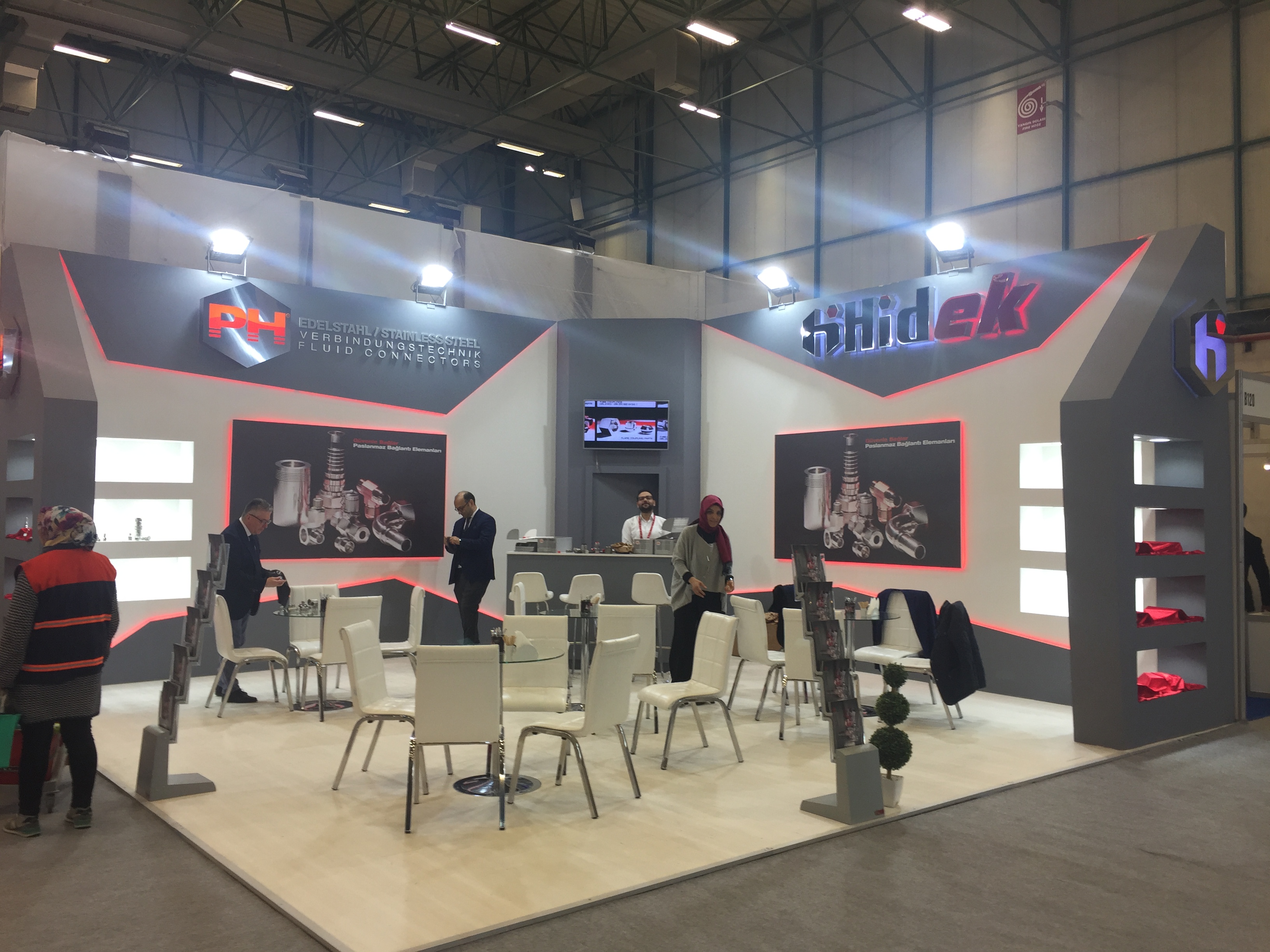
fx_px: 1064
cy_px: 476
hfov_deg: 61.7
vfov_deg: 48.2
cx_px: 635
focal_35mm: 29
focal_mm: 4.15
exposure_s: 1/50
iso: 40
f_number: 2.2
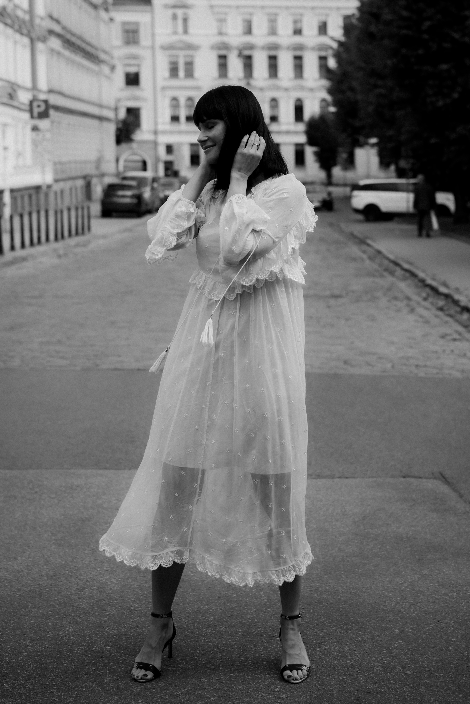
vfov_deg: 31.4
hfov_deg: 21.2
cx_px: 240
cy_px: 319
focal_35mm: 64
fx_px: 1253
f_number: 3.5
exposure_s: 1/800
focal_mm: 55
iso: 400
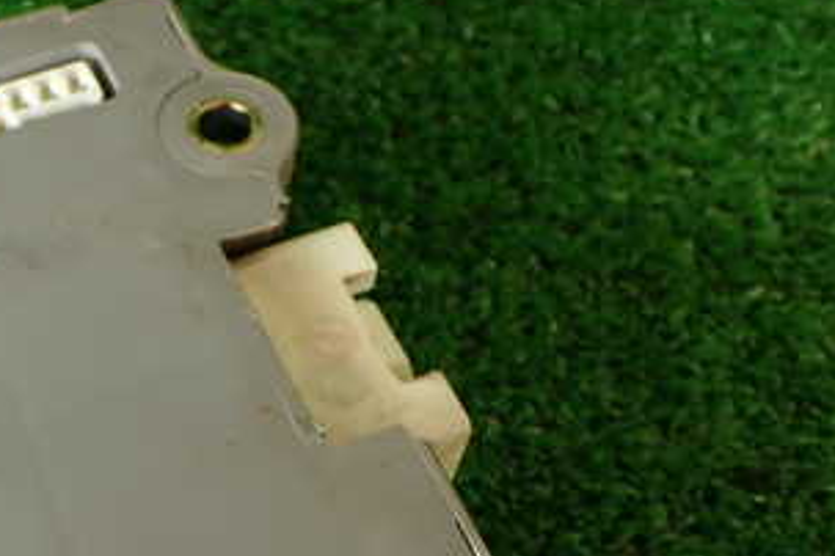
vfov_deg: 20.1
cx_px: 39
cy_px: 537
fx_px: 1531
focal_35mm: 66
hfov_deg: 28.9
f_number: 2.4
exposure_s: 1/60
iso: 125
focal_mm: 5.79
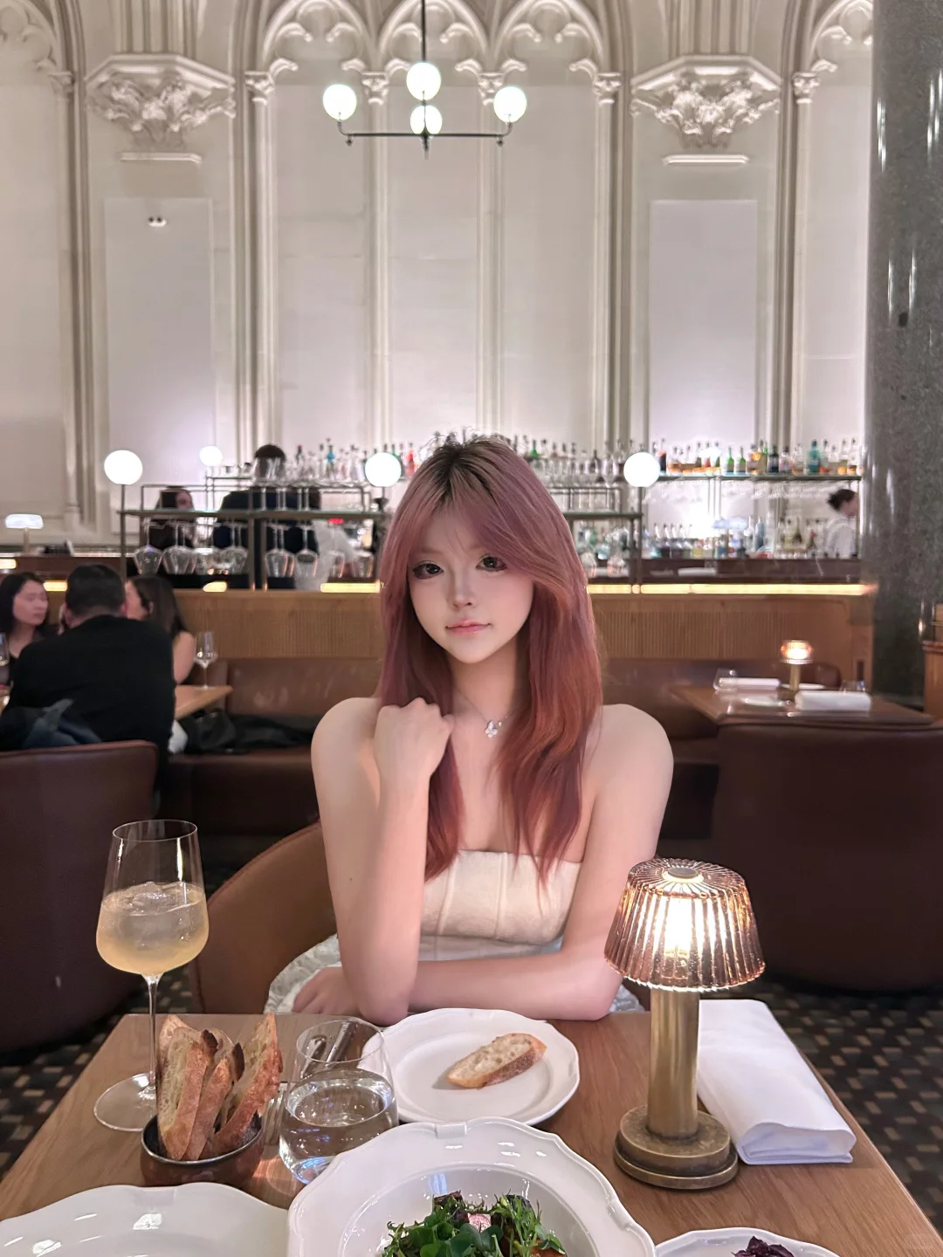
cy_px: 628
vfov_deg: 67.3
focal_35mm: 26
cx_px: 472
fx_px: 944
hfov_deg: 53.1
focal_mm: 5.7
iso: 500
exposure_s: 1/49
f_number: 1.5
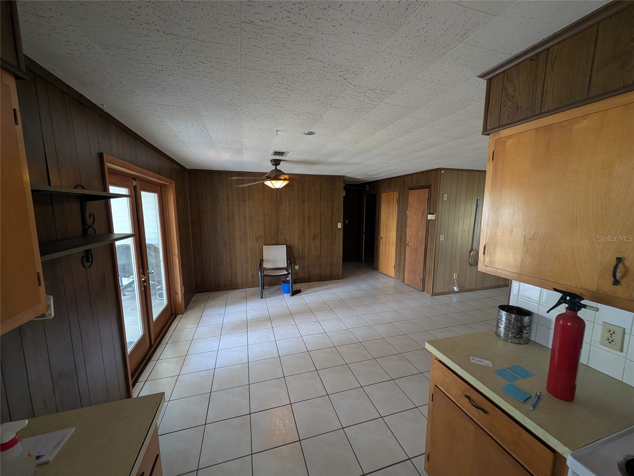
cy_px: 238
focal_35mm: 12
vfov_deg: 94.5
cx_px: 317
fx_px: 220
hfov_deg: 110.5
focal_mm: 2.23
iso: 88
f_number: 1.95
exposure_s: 1/30
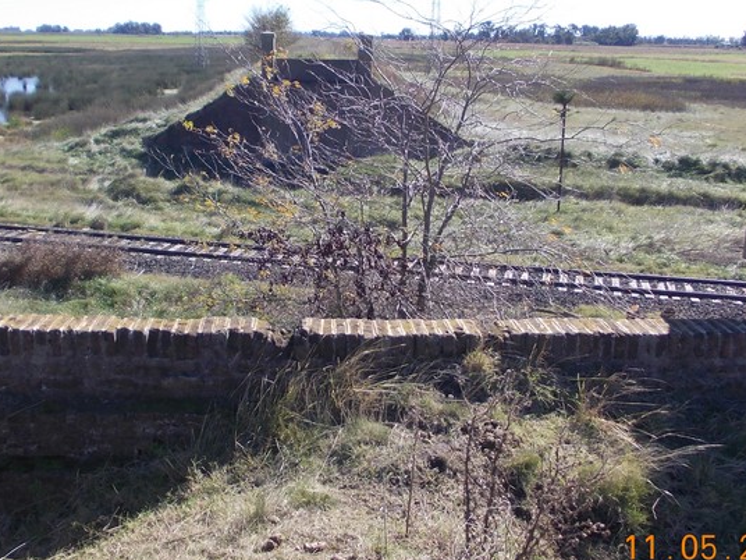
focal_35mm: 40
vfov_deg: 35.9
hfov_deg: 46.7
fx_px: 862
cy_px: 242
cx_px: 335
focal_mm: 4
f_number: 5.4
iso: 80
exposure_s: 1/200
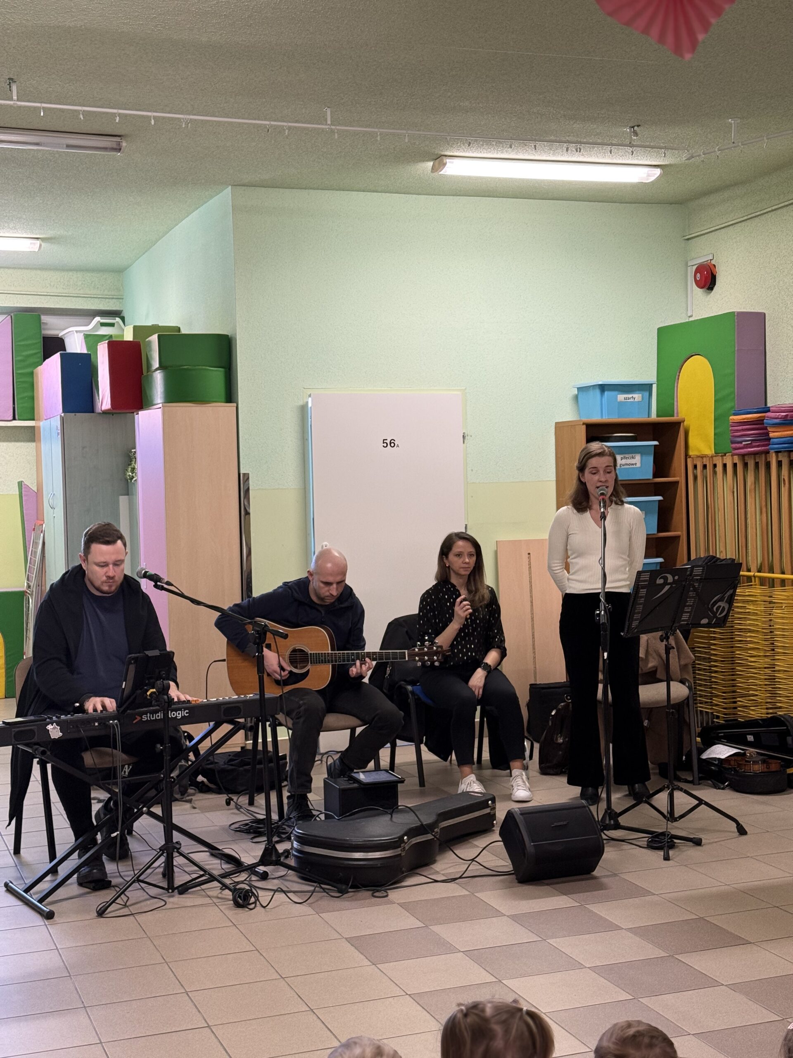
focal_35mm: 48
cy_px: 529
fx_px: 1466
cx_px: 396
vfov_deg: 39.7
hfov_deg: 30.3
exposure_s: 1/50
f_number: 1.78
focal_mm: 6.76
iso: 100
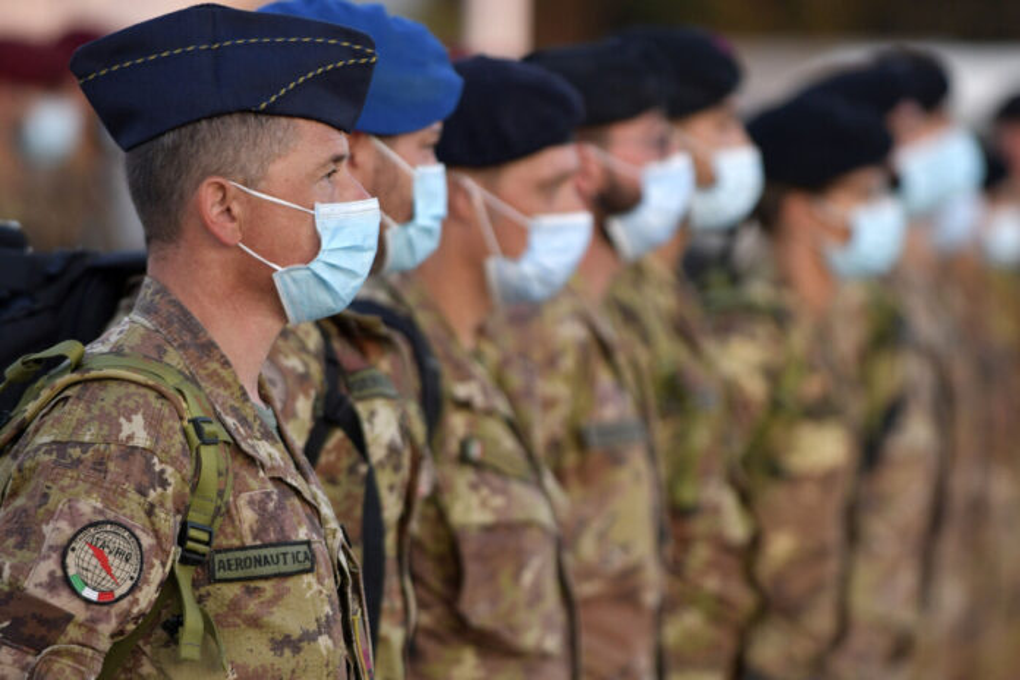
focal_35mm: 240
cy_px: 340
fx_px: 6799
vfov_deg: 5.7
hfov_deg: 8.6
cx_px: 510
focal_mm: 200
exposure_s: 1/400
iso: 800
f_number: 4
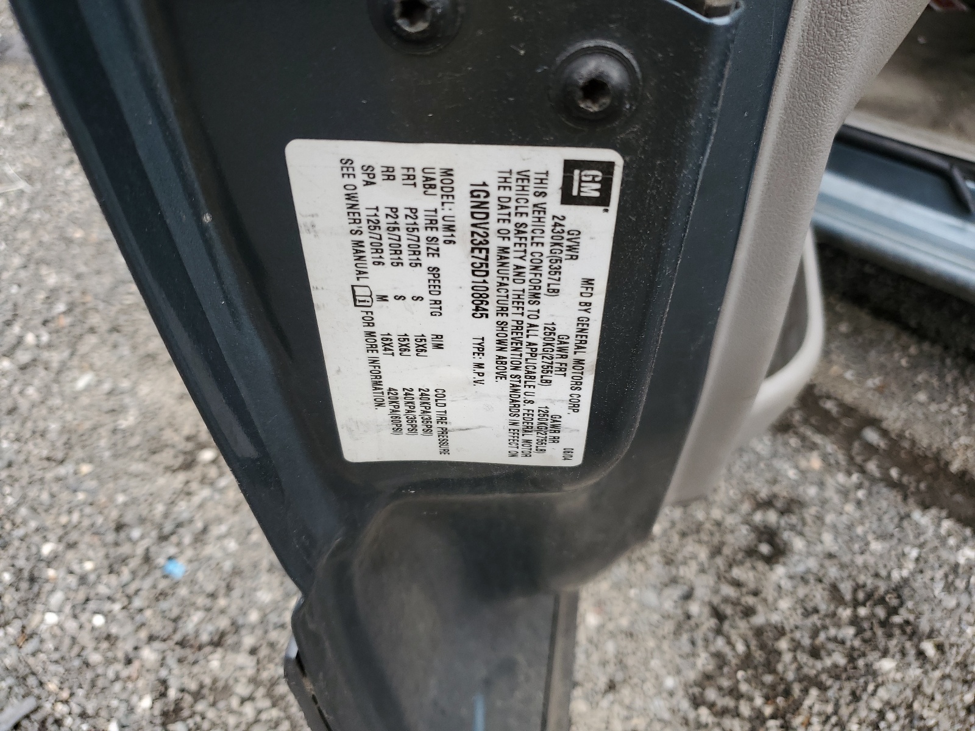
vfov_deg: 53.1
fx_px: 732
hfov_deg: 67.3
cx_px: 488
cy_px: 366
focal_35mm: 26
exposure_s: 1/400
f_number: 1.5
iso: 50
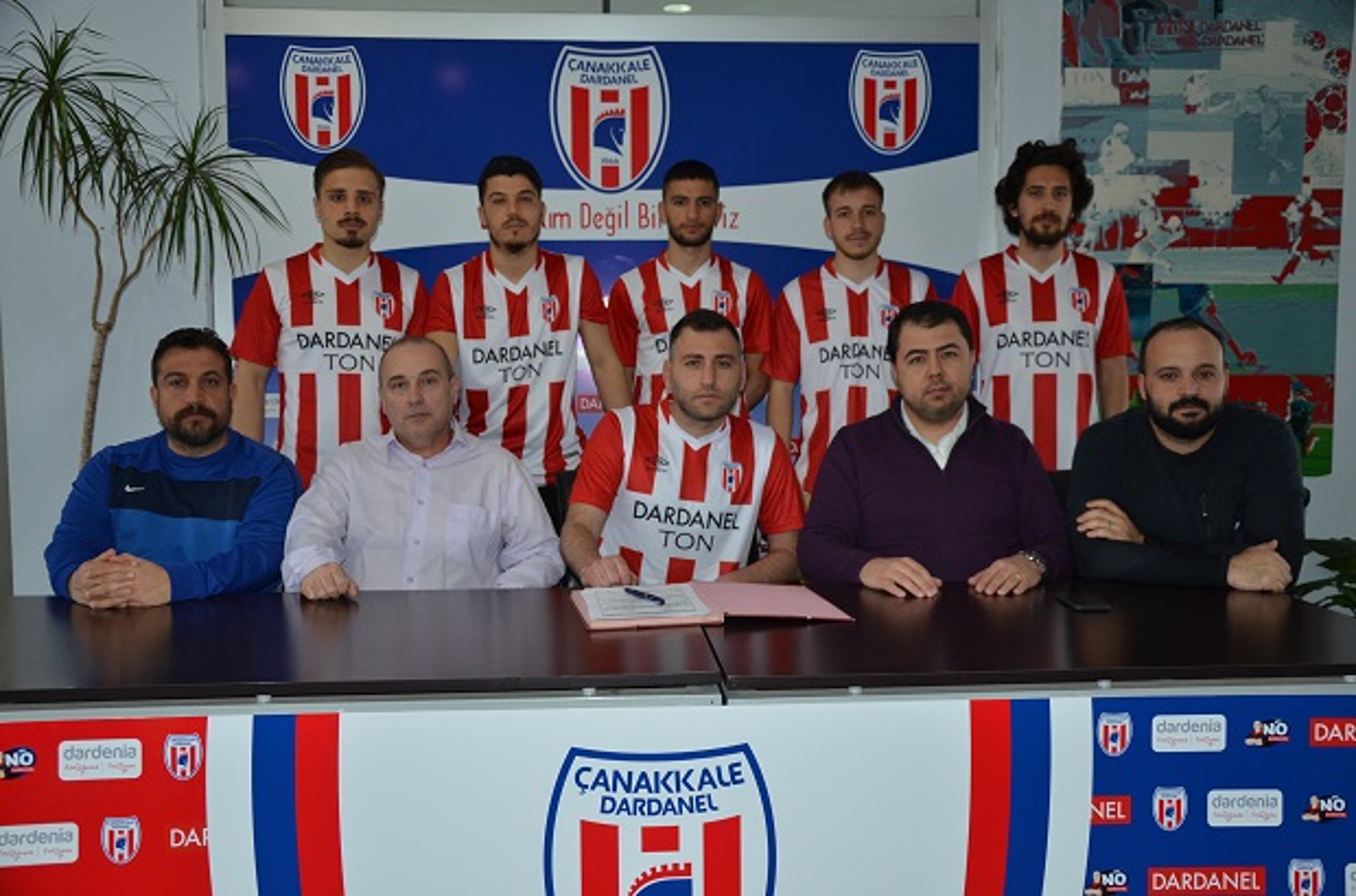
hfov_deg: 53.2
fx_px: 1353
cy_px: 448
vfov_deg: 36.7
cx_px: 678
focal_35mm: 36
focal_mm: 24
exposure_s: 1/60
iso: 800
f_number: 3.8
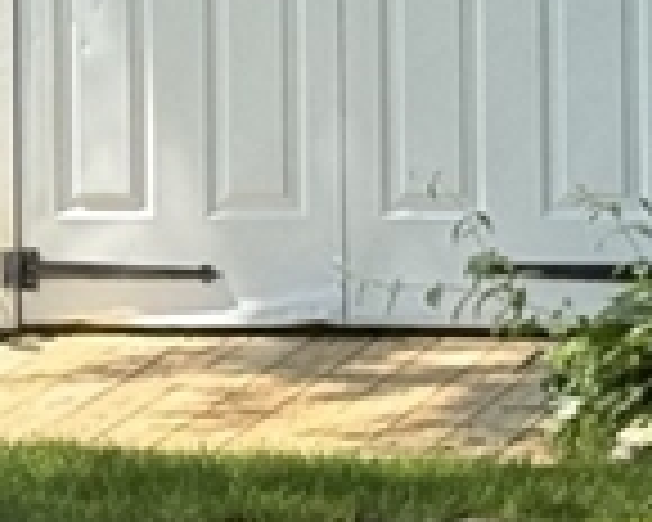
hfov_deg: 5.7
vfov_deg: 4.6
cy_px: -256
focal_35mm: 332
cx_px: -468
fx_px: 6406
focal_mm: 6.76
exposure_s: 1/906
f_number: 1.78
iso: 64
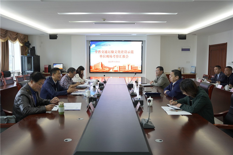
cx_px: 116
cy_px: 78
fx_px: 208
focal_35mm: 32
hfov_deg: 58.4
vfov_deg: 40.9
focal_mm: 32.2
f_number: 4
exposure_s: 1/160
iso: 1250
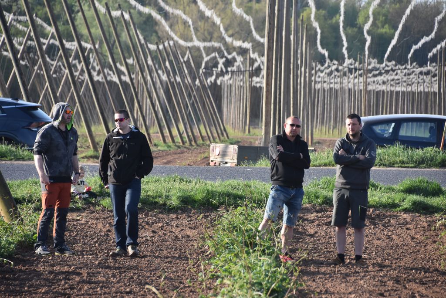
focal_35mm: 240
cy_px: 149
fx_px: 2975
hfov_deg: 8.6
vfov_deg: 5.7
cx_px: 223
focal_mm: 160
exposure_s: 1/1250
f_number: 6
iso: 800
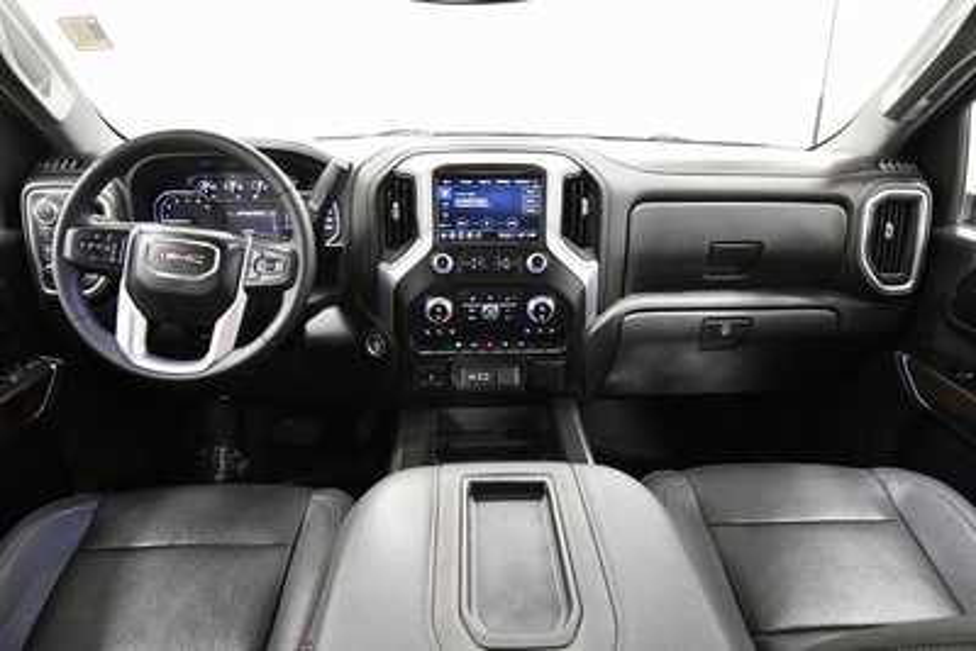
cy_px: 326
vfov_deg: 59.5
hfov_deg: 81.2
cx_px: 488
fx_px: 570
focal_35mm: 21
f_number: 5
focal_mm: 14
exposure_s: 1/60
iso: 5000
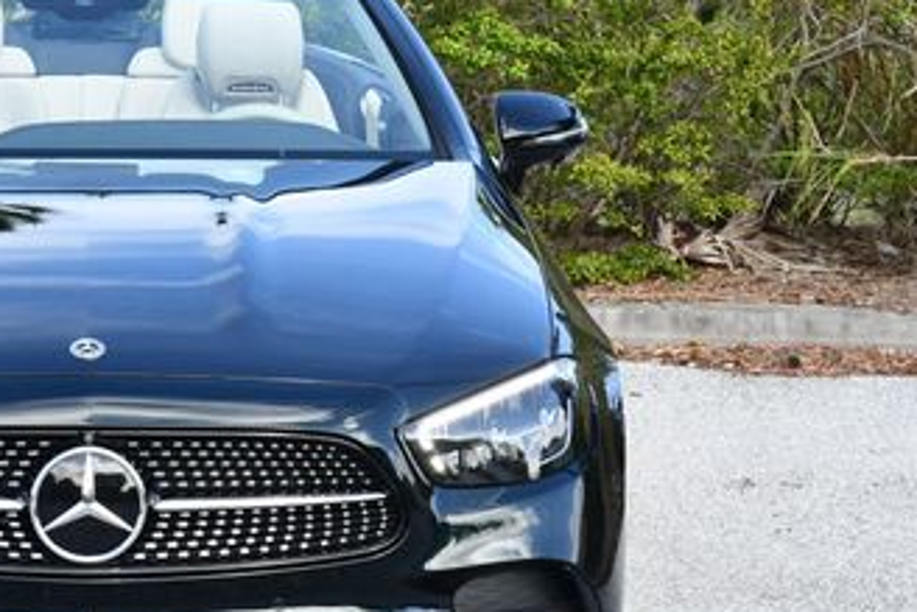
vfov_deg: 8.8
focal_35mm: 156
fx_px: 3975
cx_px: 75
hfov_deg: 13.0
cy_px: 307
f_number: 6.3
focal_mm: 40
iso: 200
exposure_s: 1/250
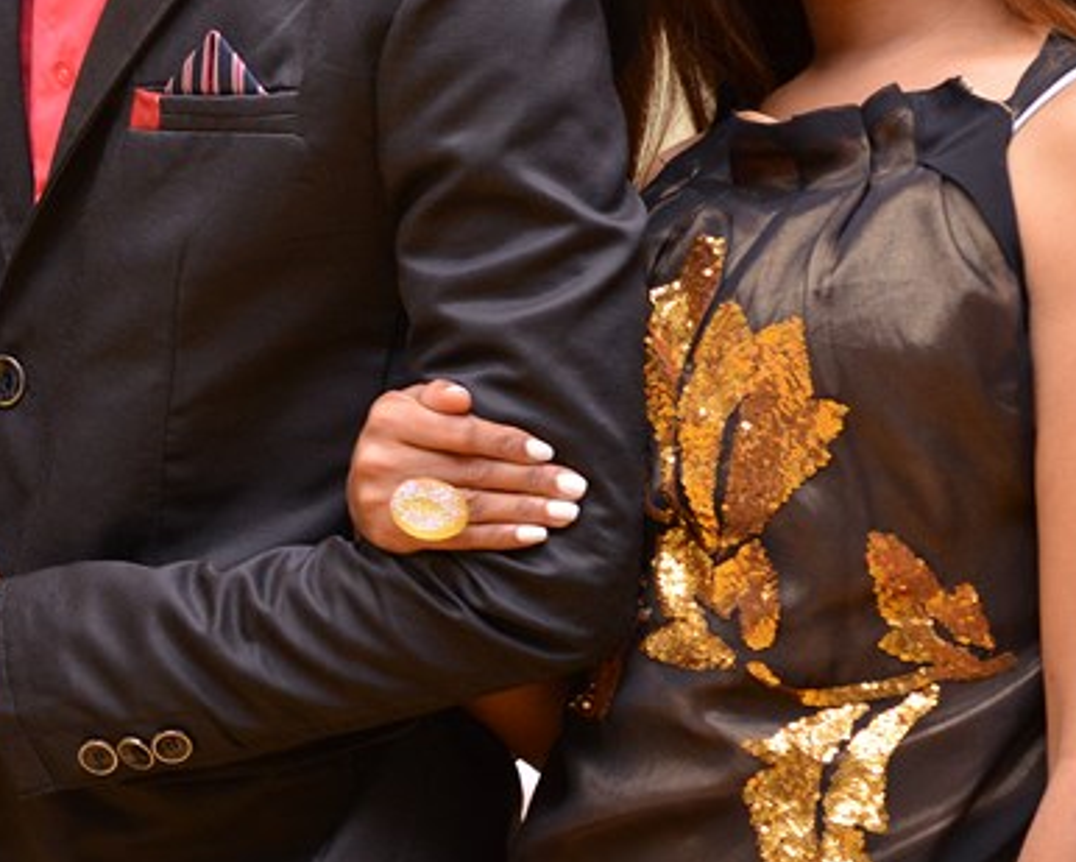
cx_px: -470
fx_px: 5224
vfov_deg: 9.4
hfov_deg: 11.3
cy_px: 220
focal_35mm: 164
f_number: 6.3
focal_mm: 50
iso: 1600
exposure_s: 1/100
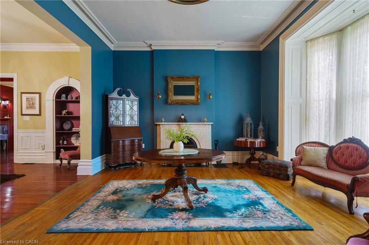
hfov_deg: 93.3
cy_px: 122
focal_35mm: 17
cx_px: 184
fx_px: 174
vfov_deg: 70.4
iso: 320
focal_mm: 17
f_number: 9
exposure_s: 10
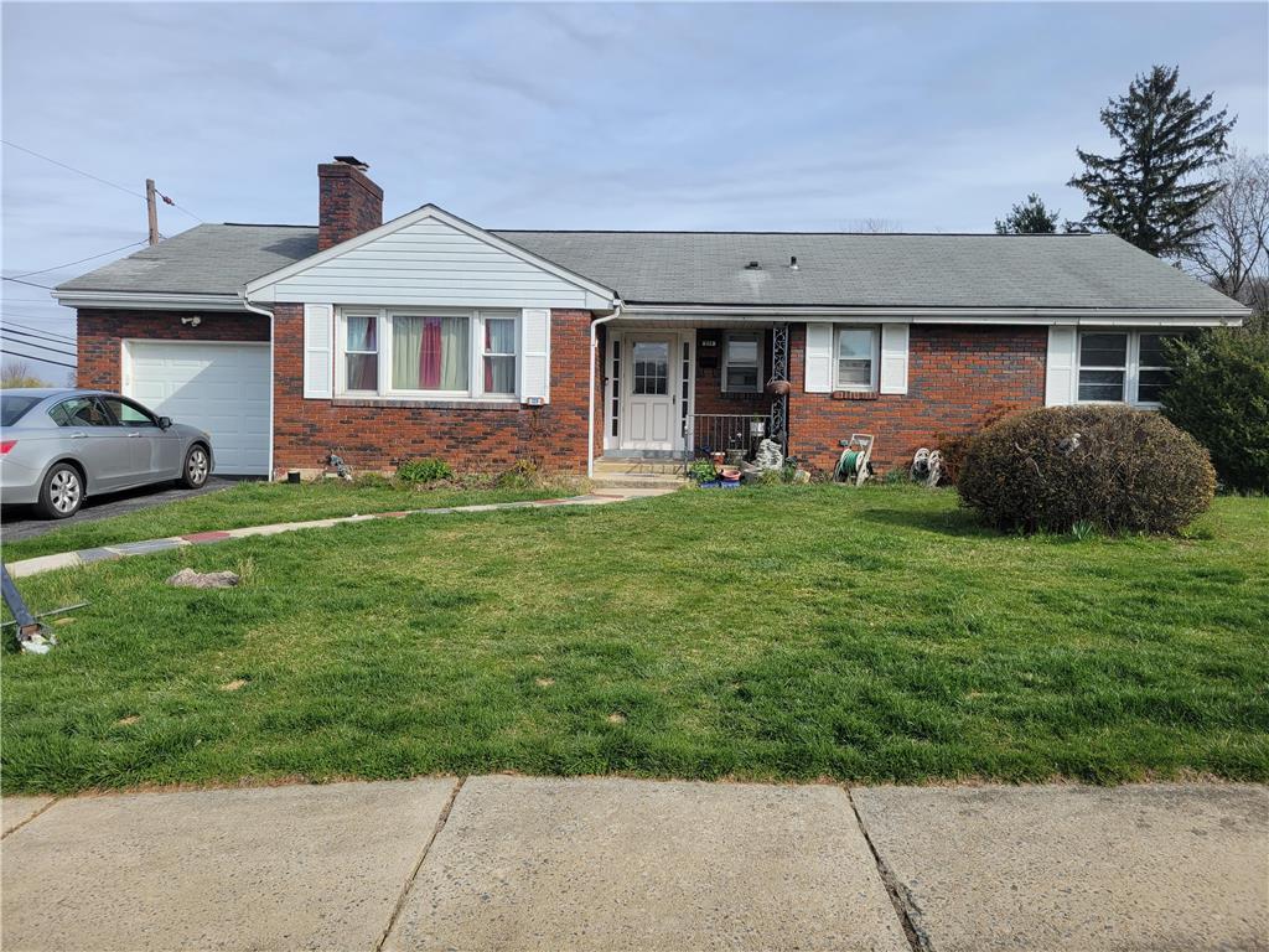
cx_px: 634
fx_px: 953
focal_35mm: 26
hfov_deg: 67.3
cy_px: 476
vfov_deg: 53.1
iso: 40
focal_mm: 5.4
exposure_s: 1/2579
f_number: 1.8
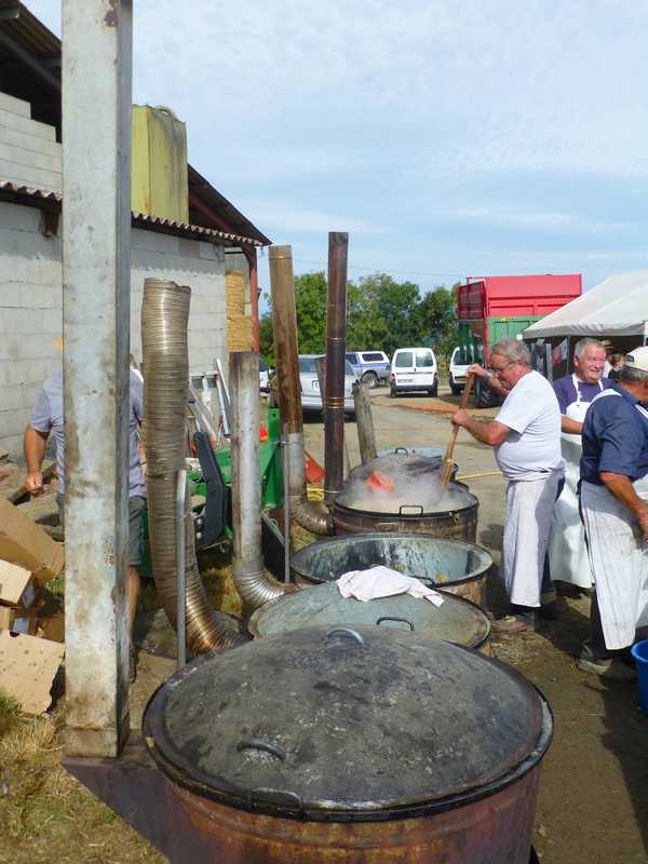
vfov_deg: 54.0
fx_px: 849
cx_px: 324
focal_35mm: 34
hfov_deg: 41.8
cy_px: 432
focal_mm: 6.1
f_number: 3.7
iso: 100
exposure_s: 1/1000
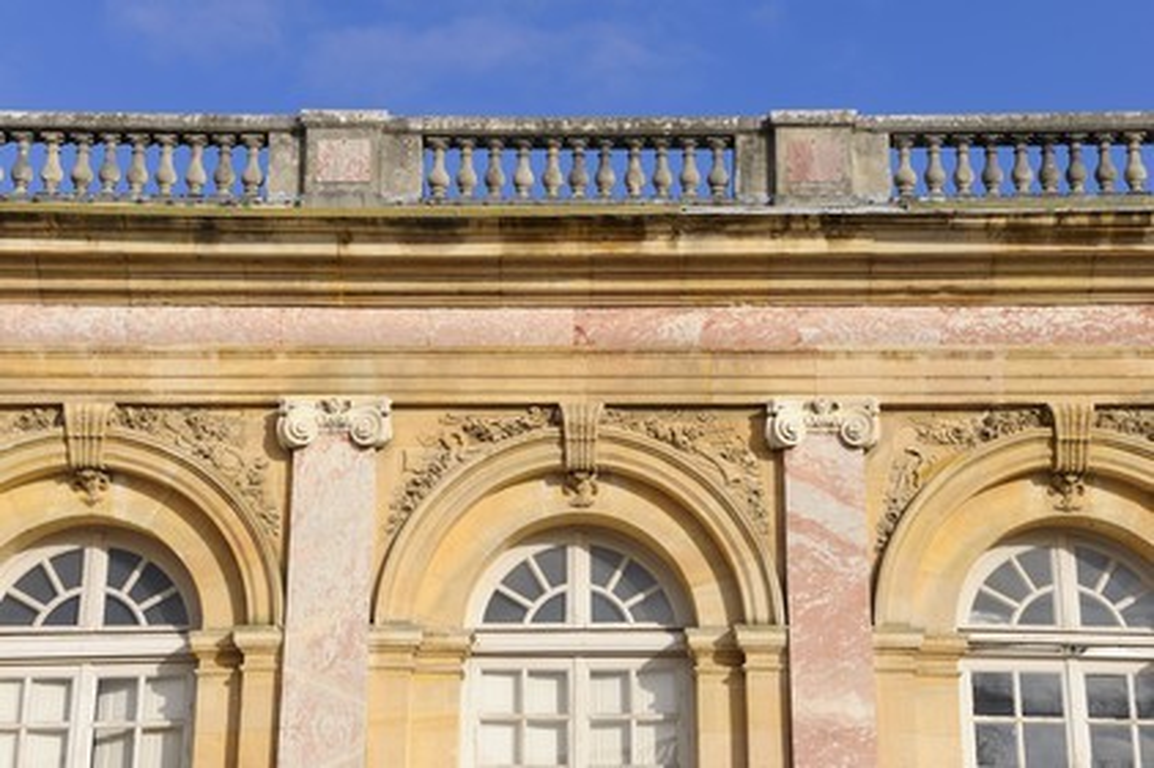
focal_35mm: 70
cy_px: 384
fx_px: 2242
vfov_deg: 19.4
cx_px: 577
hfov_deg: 28.9
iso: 200
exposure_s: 1/160
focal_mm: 70
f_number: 16
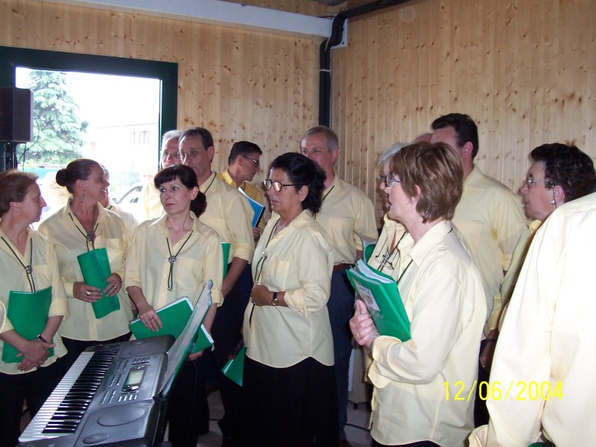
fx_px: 637
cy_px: 224
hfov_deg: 50.1
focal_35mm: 37
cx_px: 298
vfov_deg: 38.7
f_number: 2.8
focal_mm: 5.6
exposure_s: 1/60
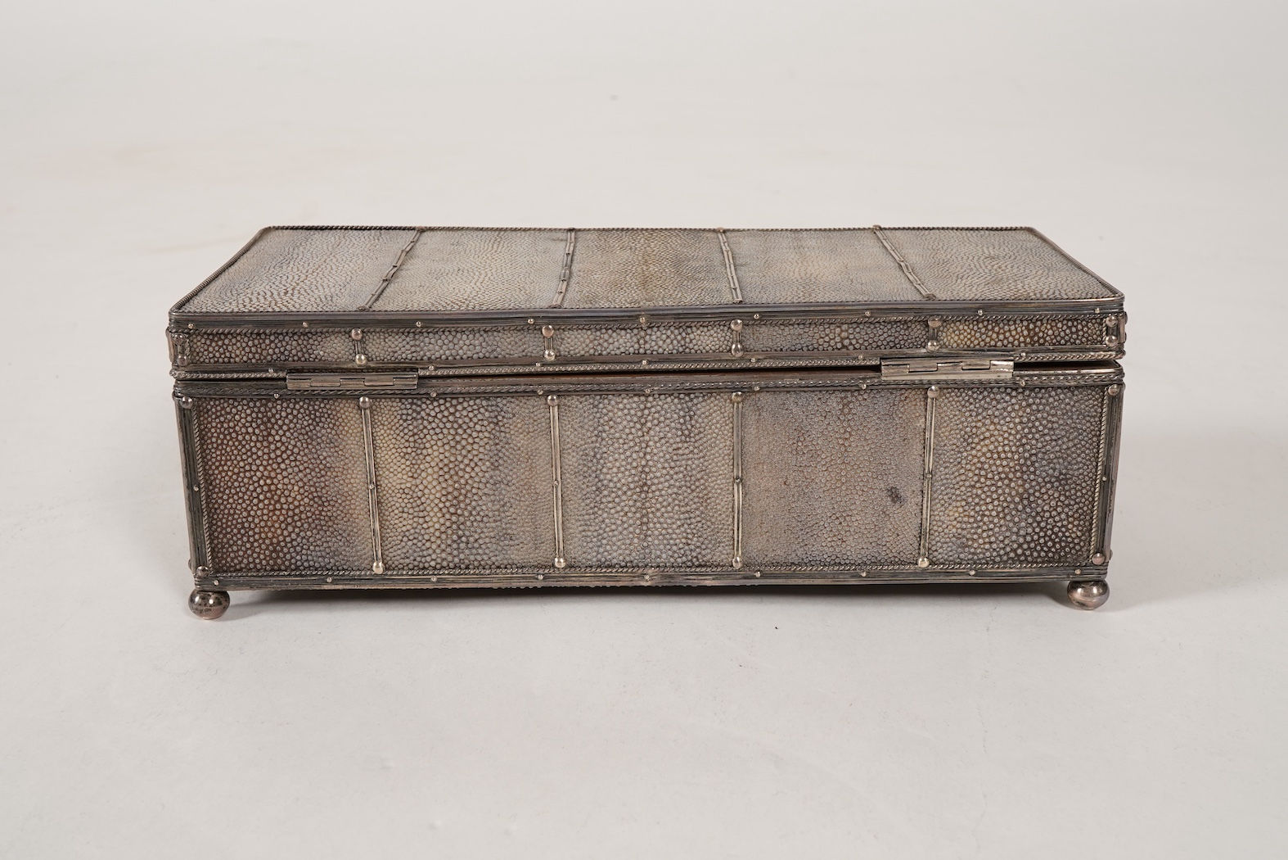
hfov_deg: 43.6
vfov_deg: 29.9
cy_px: 430
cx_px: 644
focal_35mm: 45
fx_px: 1610
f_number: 22
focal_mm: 30
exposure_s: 1/125
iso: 400
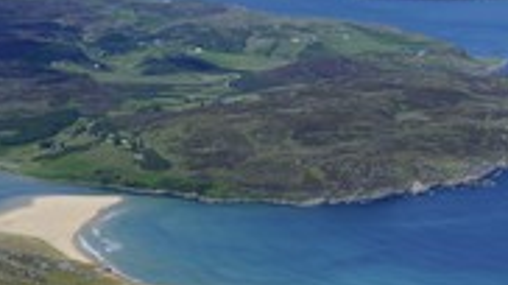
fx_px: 2772
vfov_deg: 5.9
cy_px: 193
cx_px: 564
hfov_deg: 10.3
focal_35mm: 206
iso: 400
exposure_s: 1/800
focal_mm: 85
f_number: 10
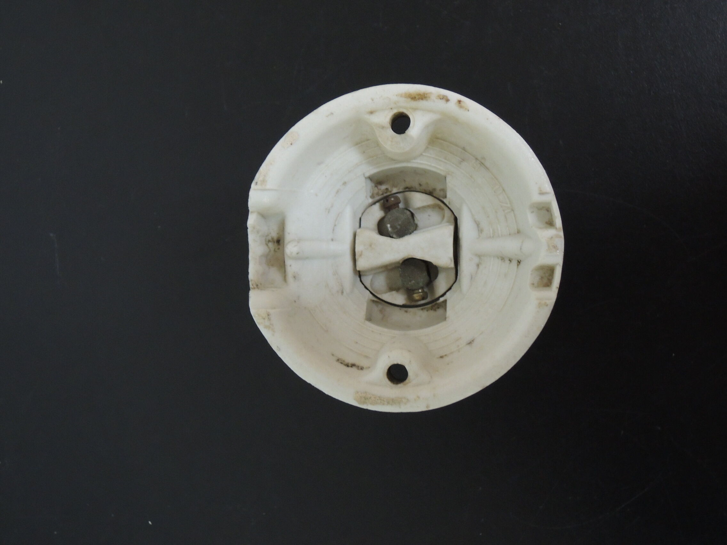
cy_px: 272
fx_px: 1050
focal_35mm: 50
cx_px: 364
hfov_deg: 38.2
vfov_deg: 29.1
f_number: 3.7
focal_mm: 9
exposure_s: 1/15
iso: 640
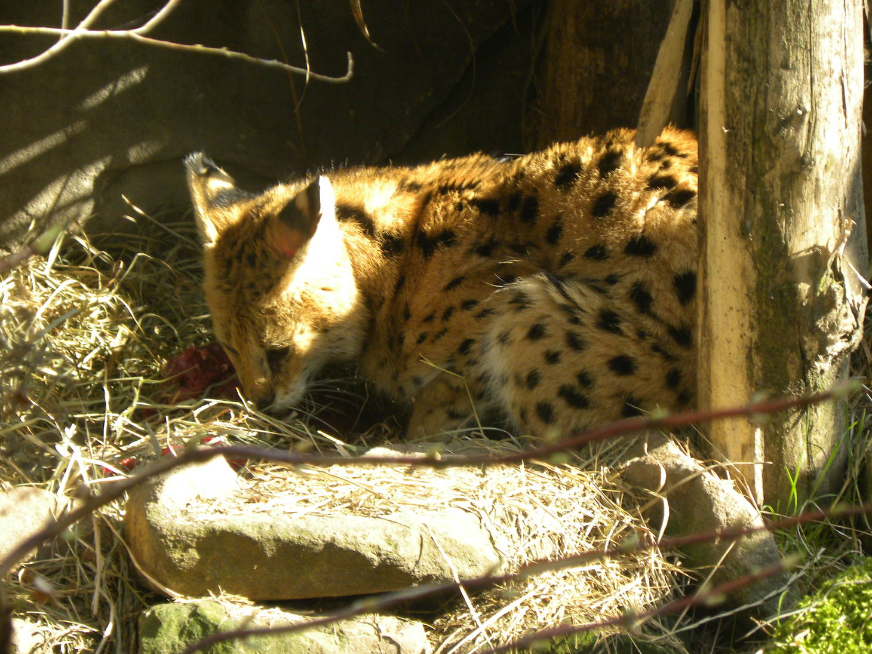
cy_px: 320
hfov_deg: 6.2
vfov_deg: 4.7
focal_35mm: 319
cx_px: 406
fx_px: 8036
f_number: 4.5
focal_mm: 51.8
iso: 85
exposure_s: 1/62
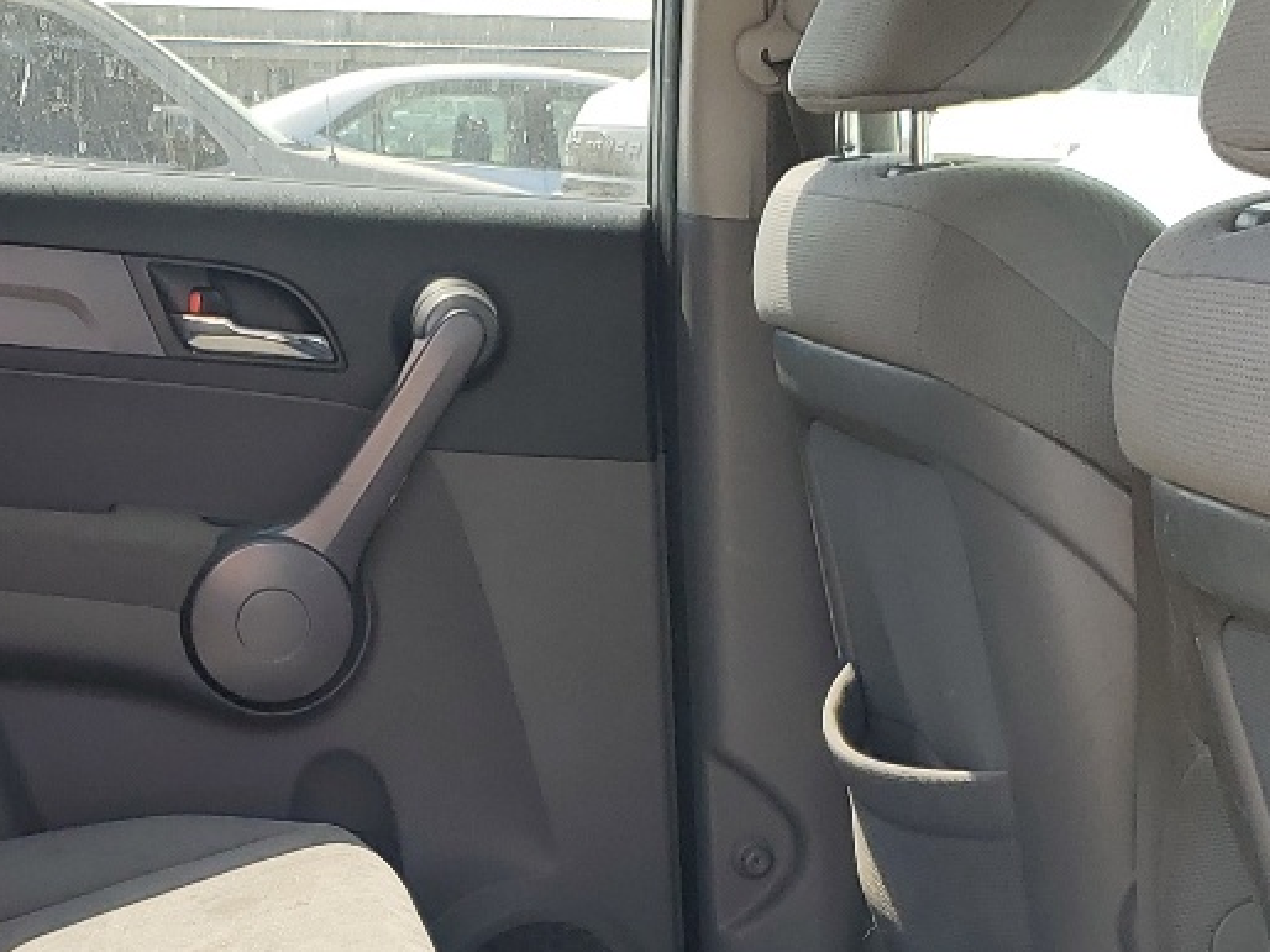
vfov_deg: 17.8
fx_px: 2970
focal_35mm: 81
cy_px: 900
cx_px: 420
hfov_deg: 24.0
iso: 50
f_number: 1.5
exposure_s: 1/385
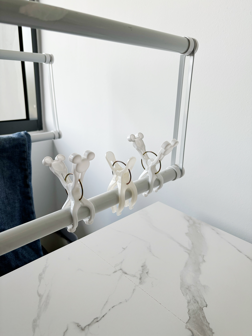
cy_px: 168
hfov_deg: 53.1
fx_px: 252
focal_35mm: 26
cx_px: 126
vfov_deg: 67.3
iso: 40
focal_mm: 5.96
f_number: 1.6
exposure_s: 1/173
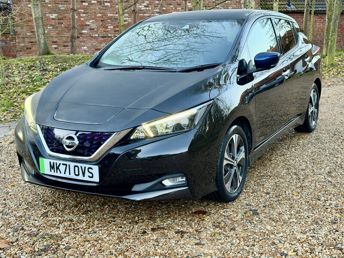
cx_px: 172
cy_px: 129
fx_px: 477
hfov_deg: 39.7
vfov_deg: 30.3
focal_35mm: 48
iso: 320
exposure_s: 1/38
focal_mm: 6.76
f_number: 1.78
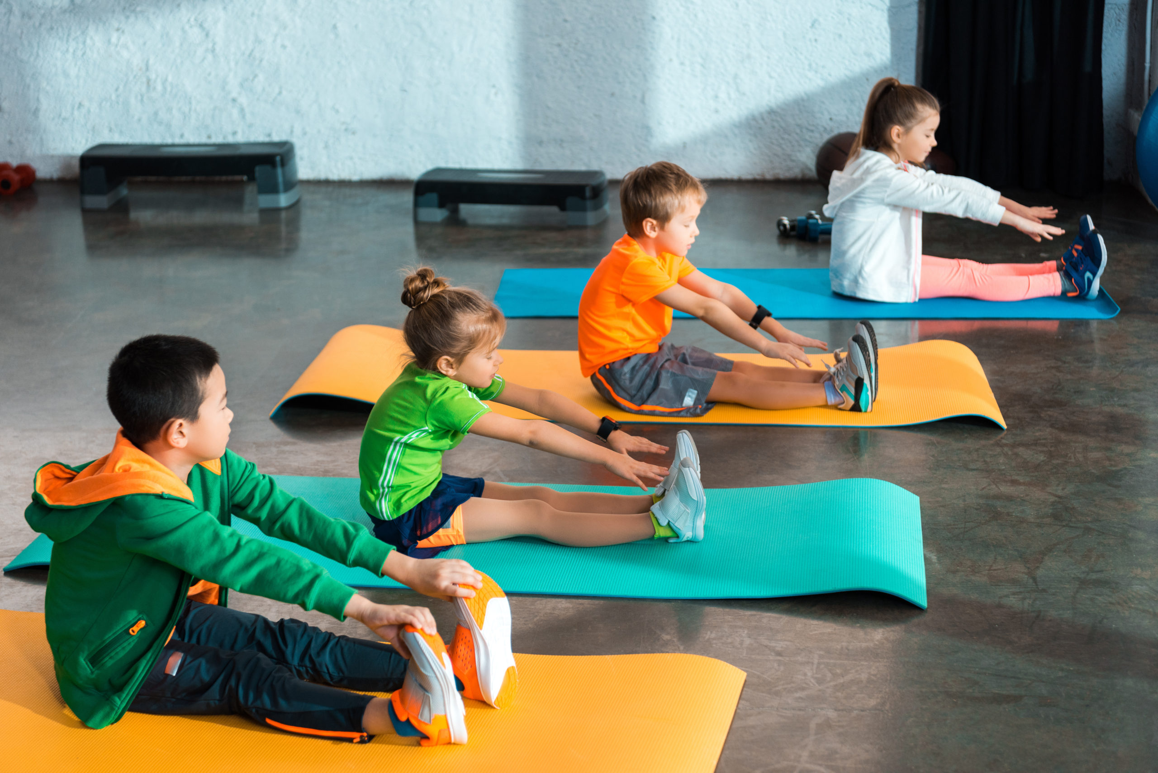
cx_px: 579
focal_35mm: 62
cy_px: 386
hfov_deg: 32.4
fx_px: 1995
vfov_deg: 21.9
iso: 500
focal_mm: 62
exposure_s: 1/200
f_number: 3.5
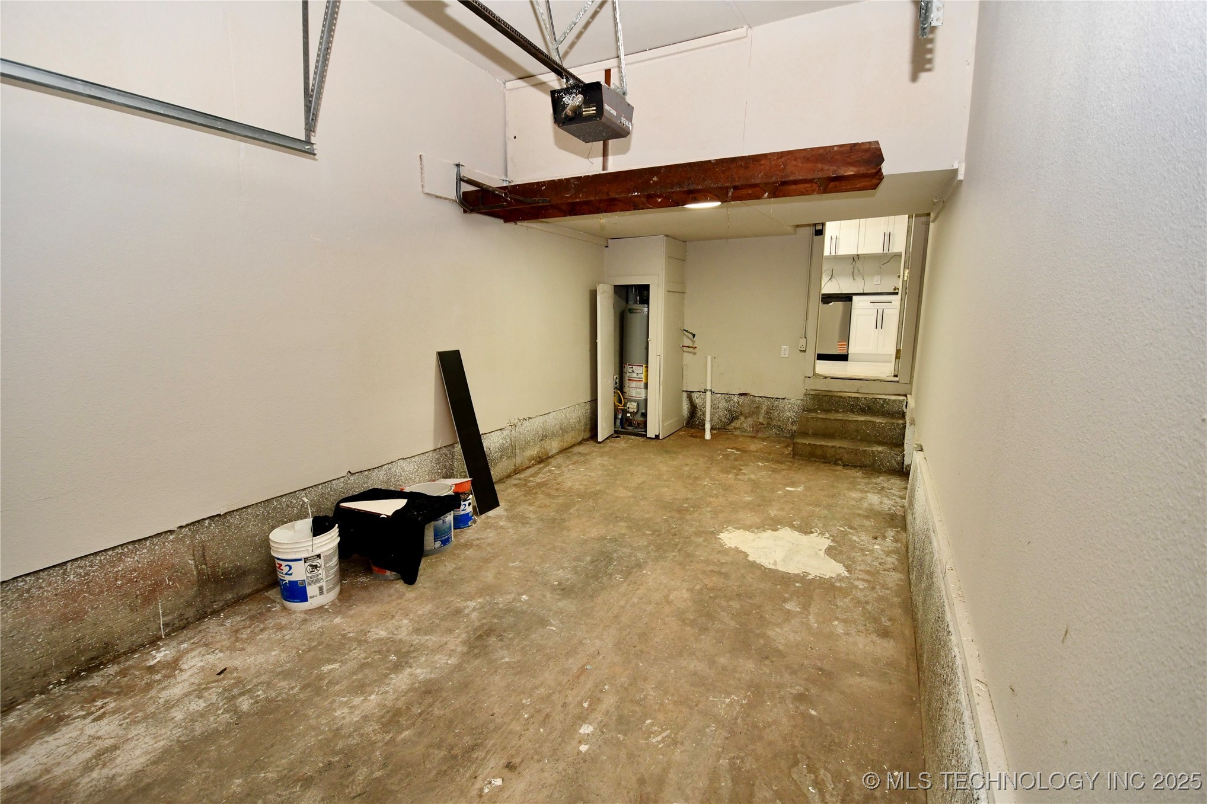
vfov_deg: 77.3
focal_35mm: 15
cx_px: 604
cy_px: 402
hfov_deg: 100.4
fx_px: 503
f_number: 4
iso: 800
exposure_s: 1/60
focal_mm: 10
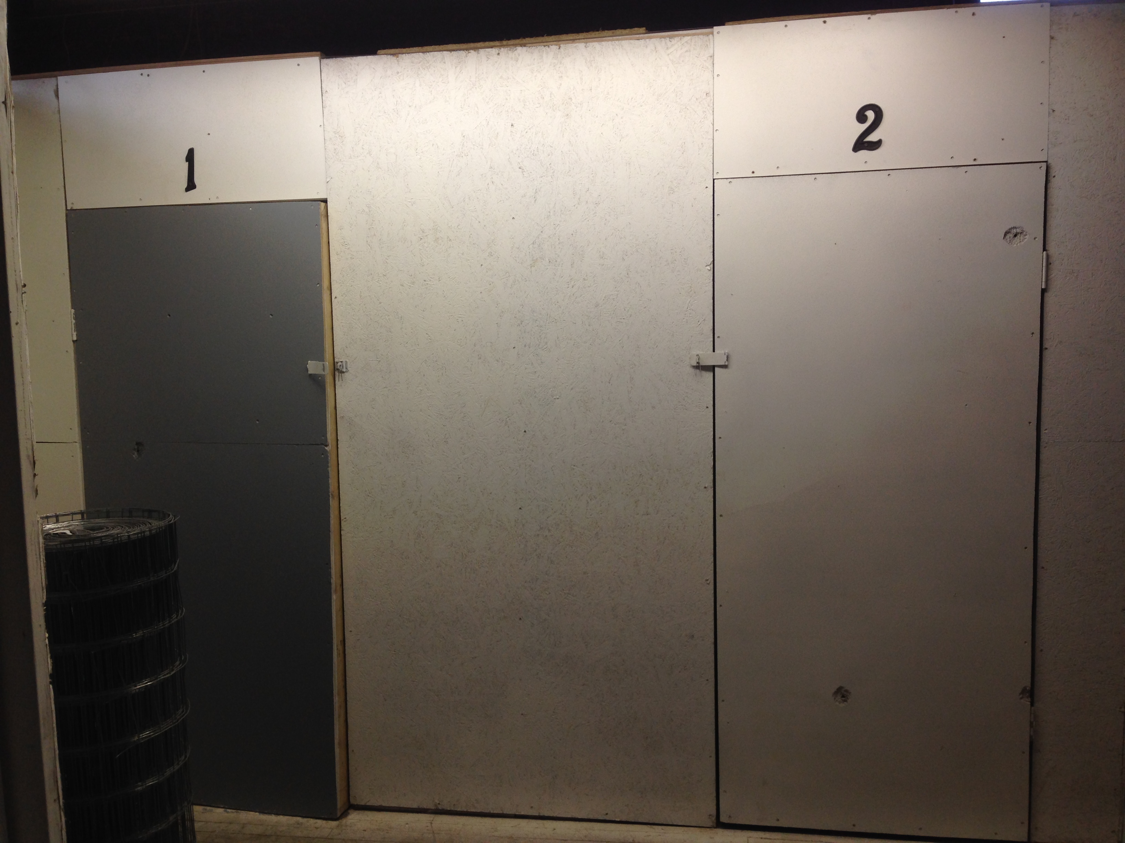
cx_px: 562
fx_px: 1072
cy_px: 422
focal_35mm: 33
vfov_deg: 42.9
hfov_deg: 55.4
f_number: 2.4
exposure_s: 1/40
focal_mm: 4.12
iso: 64
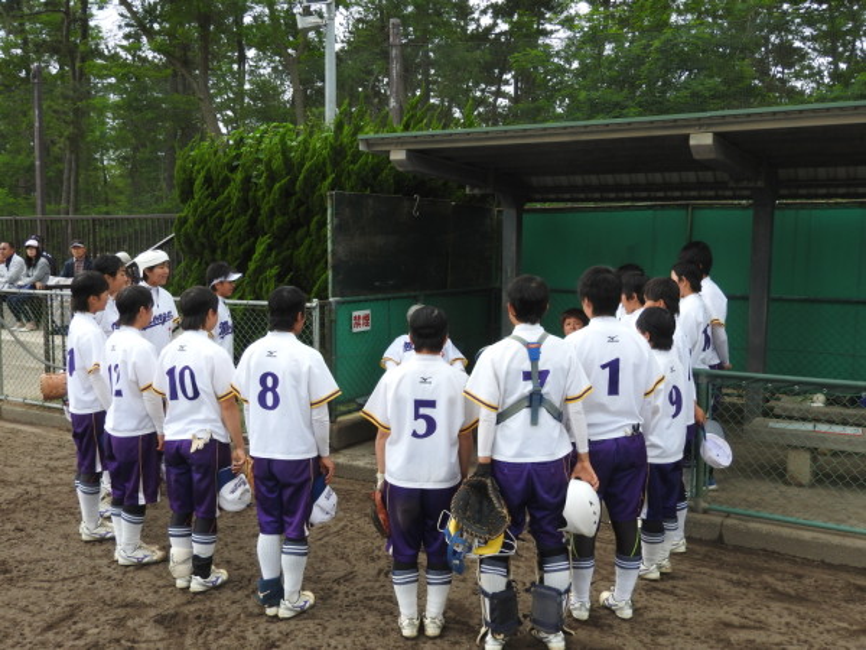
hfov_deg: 52.6
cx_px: 433
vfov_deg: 40.7
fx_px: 876
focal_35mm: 35
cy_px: 325
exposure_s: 1/320
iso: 100
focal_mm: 6.3
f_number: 3.8
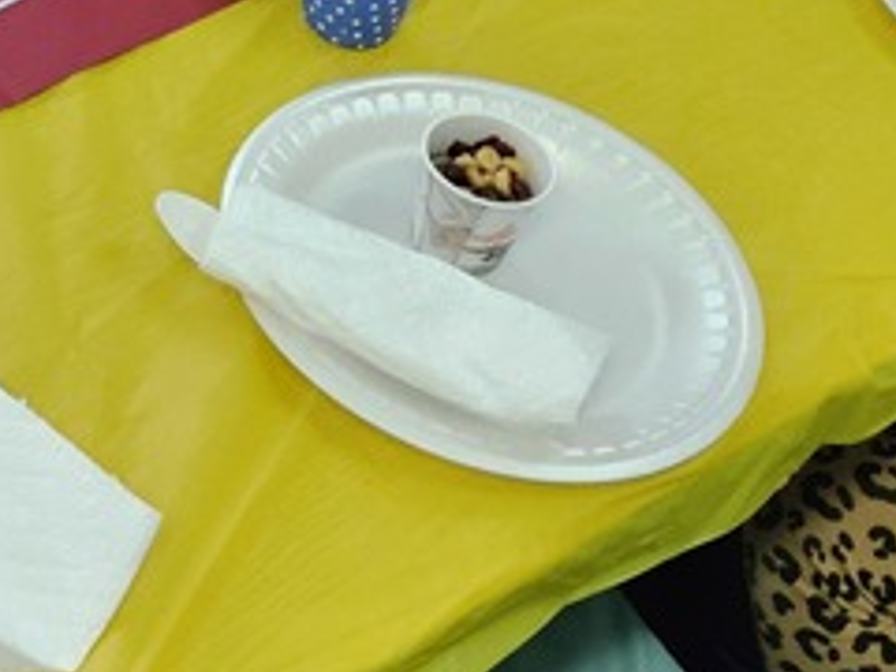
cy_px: -168
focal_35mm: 98
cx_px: -377
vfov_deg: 14.5
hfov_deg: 18.2
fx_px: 2537
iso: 800
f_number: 1.8
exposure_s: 1/60
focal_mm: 5.4
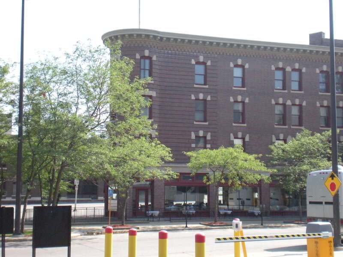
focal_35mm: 56
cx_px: 172
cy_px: 128
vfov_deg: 26.1
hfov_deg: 34.3
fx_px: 555
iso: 400
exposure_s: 1/779
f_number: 5.6
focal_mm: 9.3
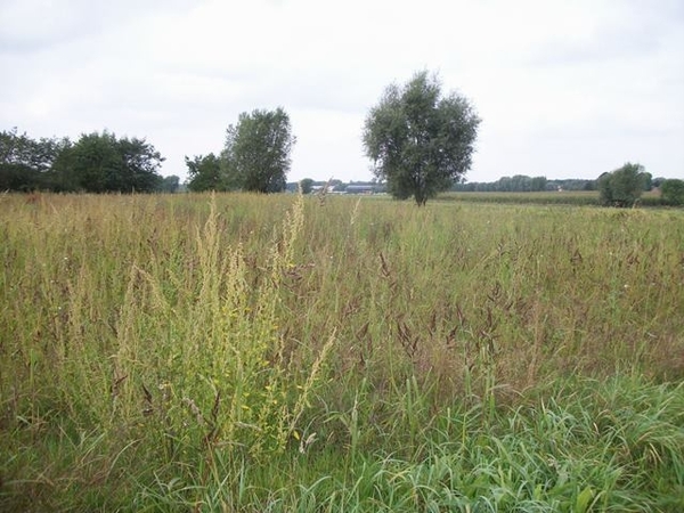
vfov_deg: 44.2
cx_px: 342
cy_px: 256
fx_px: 632
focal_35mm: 32
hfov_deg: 56.8
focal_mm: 5.7
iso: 83
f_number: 2.9
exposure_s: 1/500
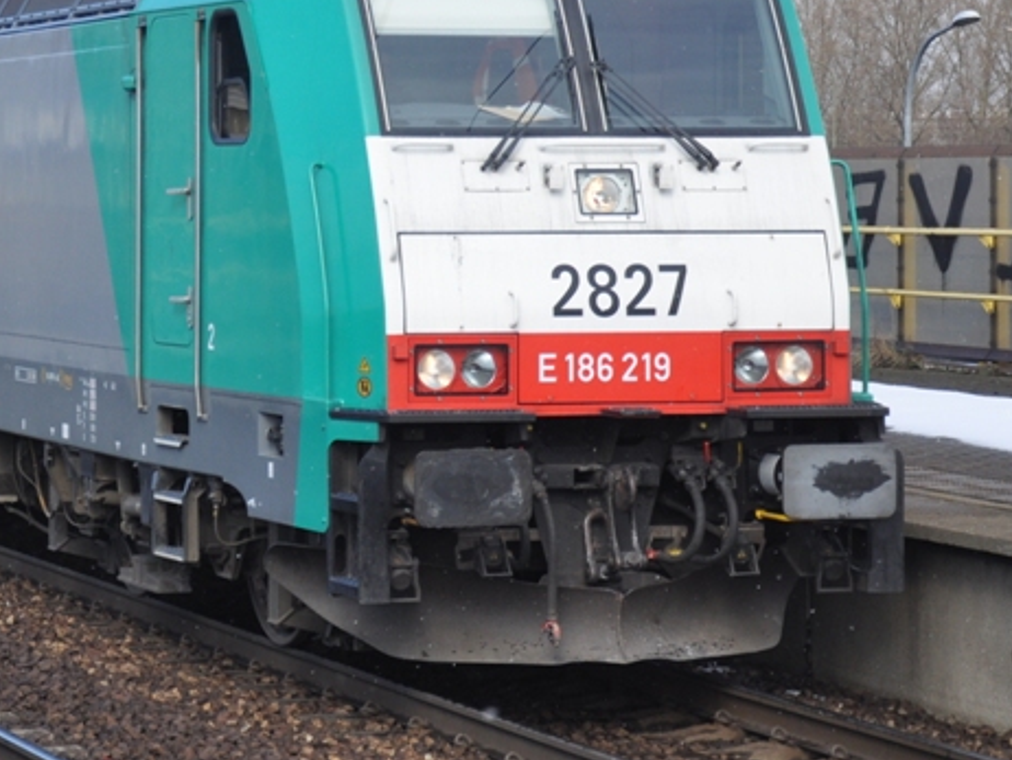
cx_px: 33
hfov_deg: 14.5
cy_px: 226
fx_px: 3920
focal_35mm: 134
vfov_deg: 11.1
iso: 400
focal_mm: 42
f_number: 4.8
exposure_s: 1/1500
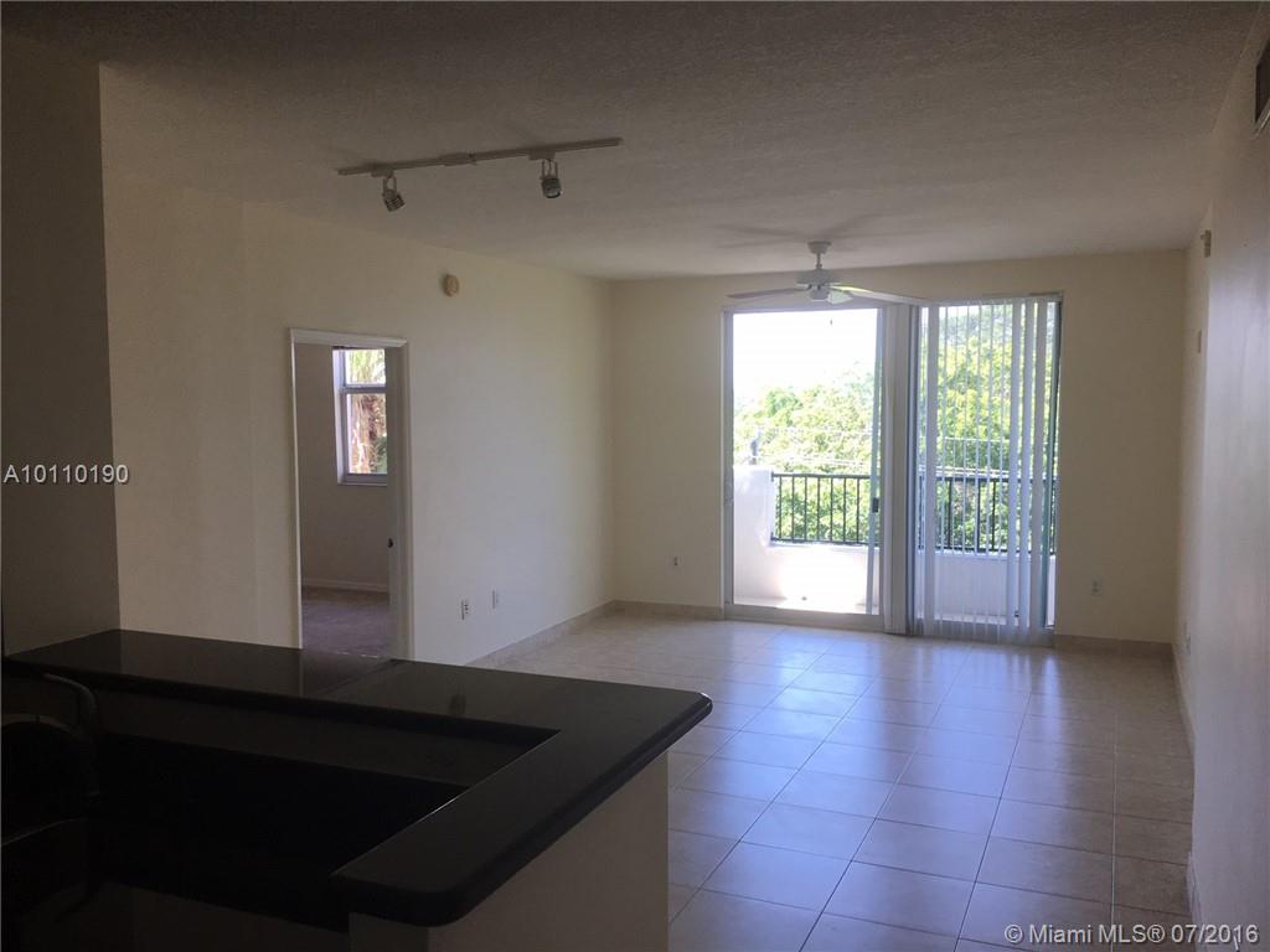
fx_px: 1064
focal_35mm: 29
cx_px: 635
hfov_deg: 61.7
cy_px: 476
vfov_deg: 48.2
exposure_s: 1/120
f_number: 2.2
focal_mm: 4.15
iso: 40
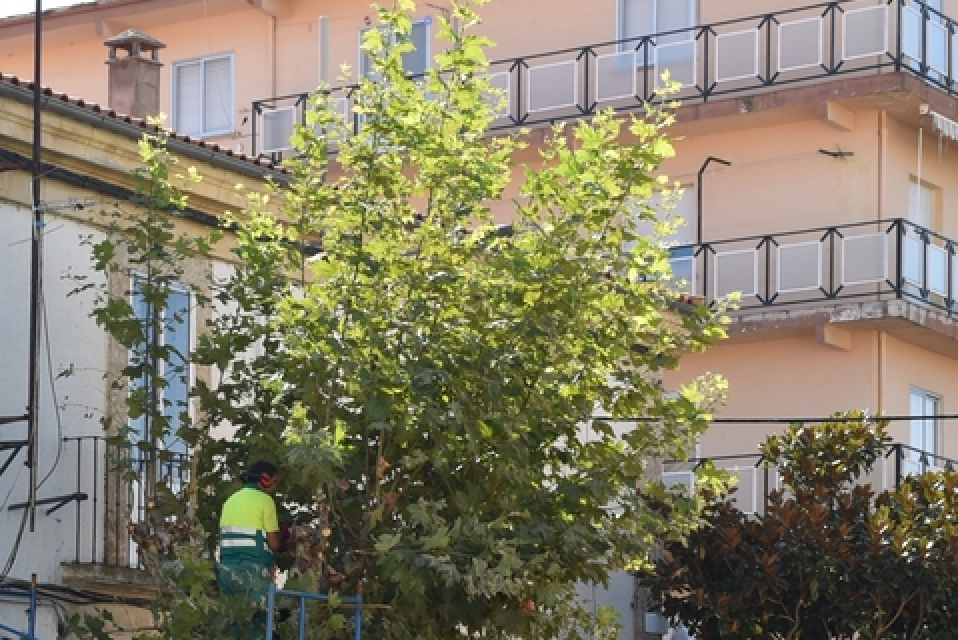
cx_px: 272
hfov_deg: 16.1
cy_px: 572
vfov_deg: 10.8
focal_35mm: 127
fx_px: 3380
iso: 250
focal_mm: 45
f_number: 8
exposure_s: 1/250
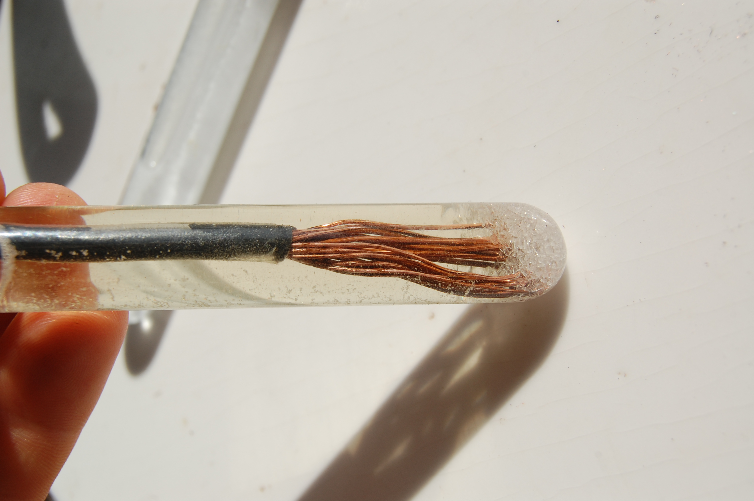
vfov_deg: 26.4
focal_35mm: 51
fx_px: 1067
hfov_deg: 38.9
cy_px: 250
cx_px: 377
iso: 200
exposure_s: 1/640
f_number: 13
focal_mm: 34
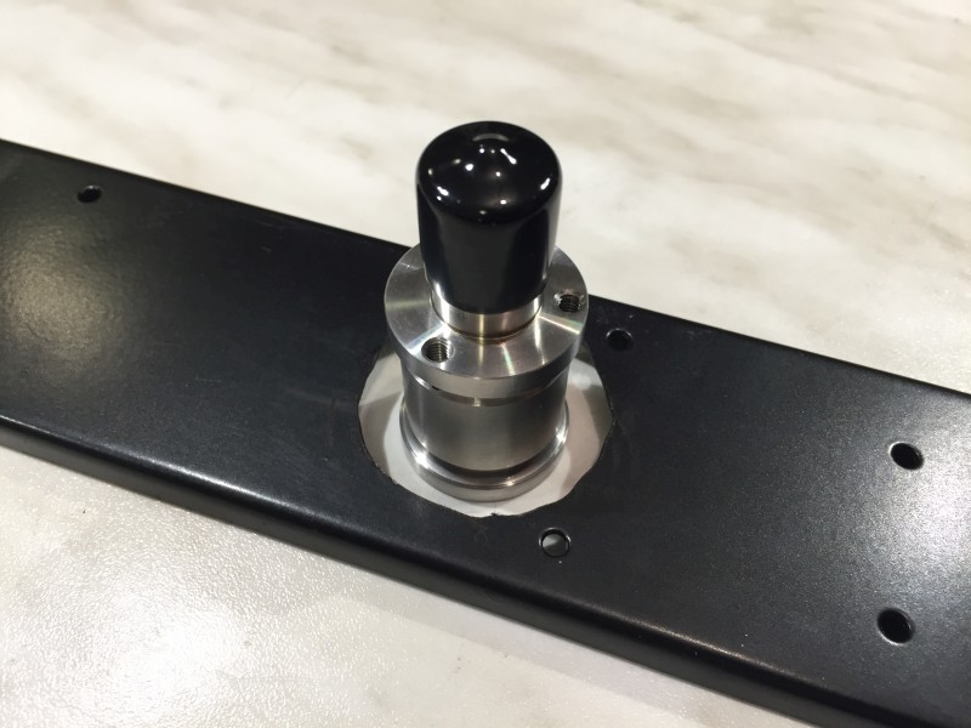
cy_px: 364
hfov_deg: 61.7
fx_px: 813
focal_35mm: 29
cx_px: 486
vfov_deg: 48.2
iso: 80
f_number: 2.2
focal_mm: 4.15
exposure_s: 1/33
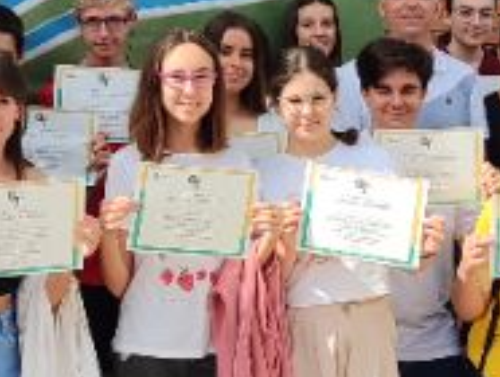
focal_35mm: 103
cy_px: 35
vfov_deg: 14.3
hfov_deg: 19.1
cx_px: 234
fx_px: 1490
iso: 50
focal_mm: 5.89
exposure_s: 1/456
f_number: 1.89
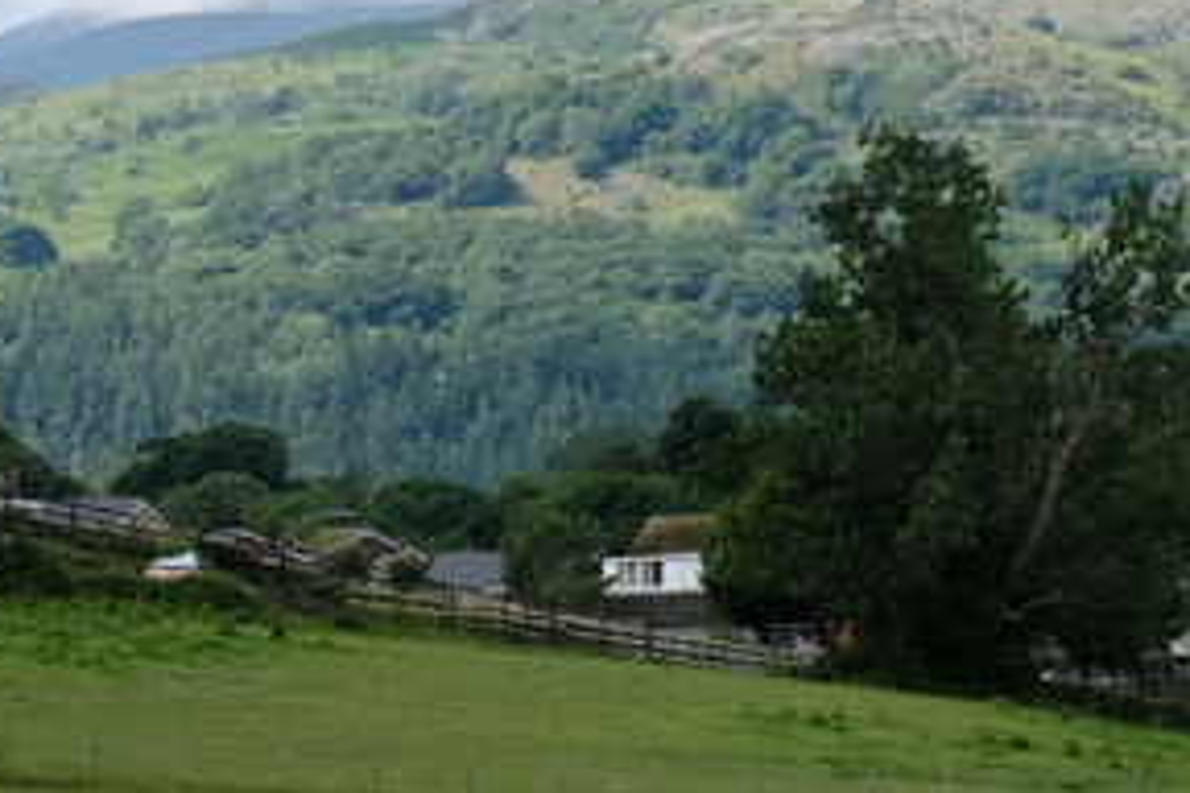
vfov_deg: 3.7
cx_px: -393
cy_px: 328
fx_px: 12329
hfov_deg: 5.5
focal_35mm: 373
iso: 320
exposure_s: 1/1250
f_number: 4.5
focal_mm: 70
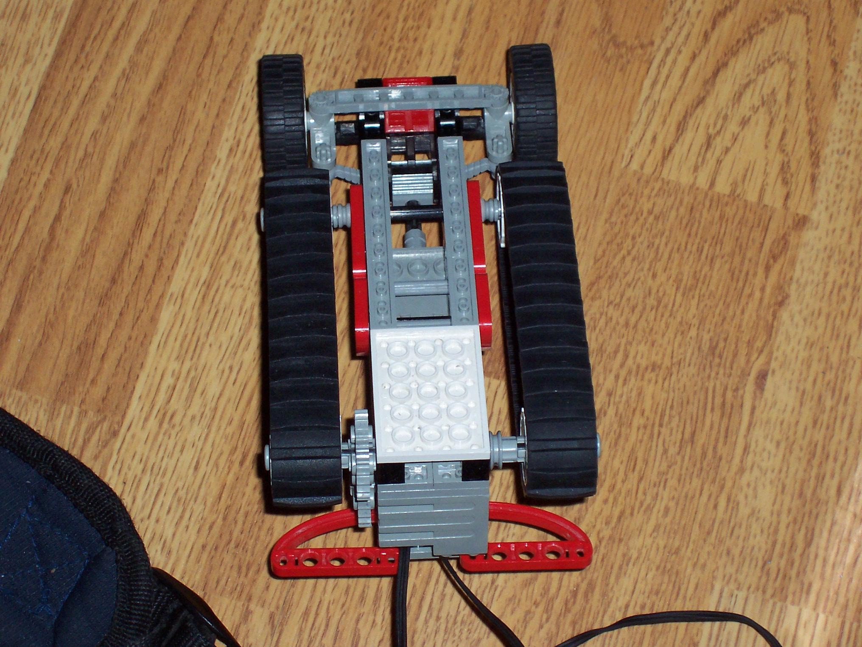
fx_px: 2764
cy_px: 324
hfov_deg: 17.7
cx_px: 431
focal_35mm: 111
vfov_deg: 13.3
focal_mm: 16.8
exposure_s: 1/90
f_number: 4.8
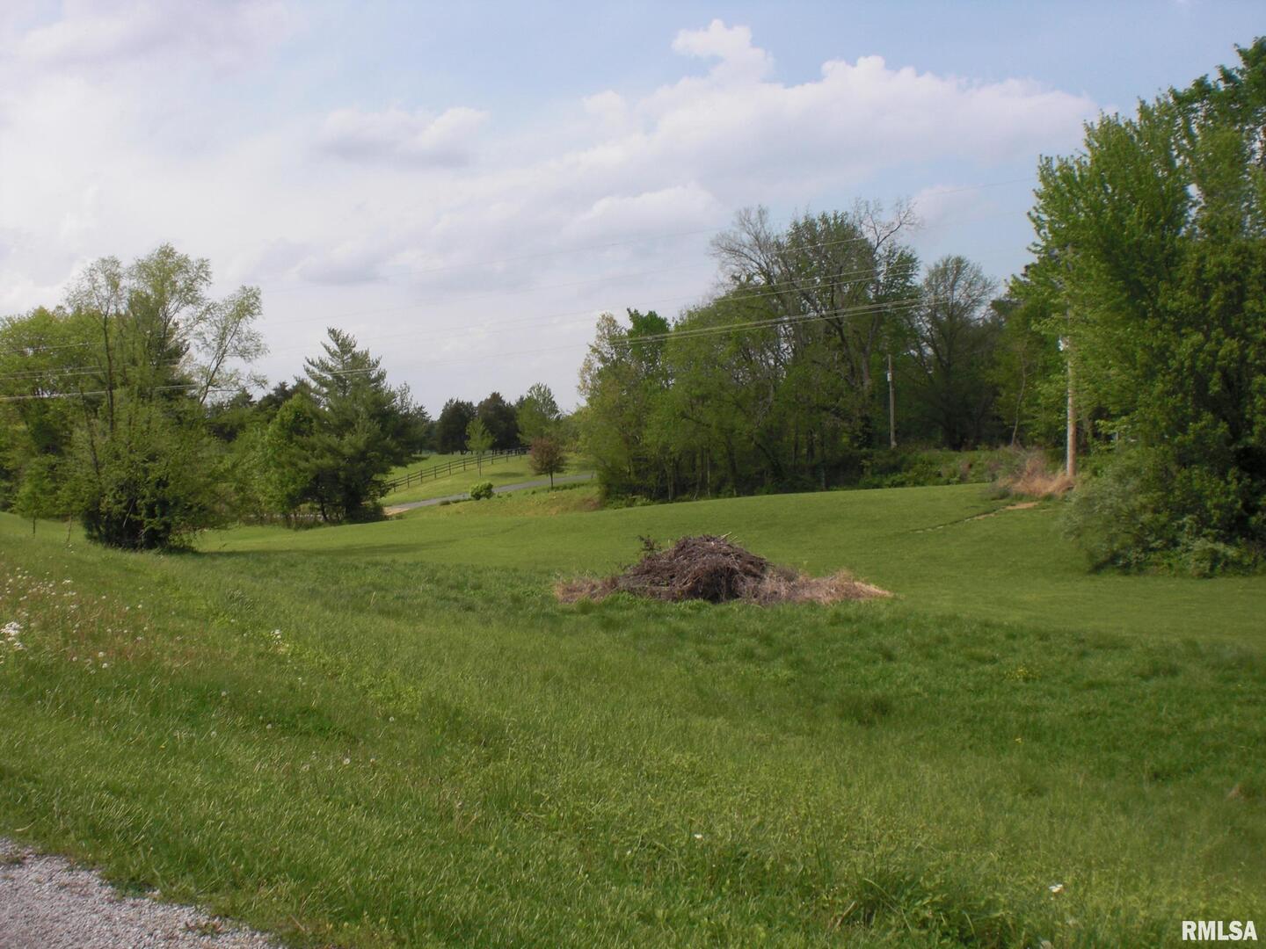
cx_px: 633
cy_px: 474
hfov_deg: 49.0
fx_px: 1390
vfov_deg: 37.7
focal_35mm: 38
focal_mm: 6.3
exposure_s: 1/400
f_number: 5.6
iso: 64
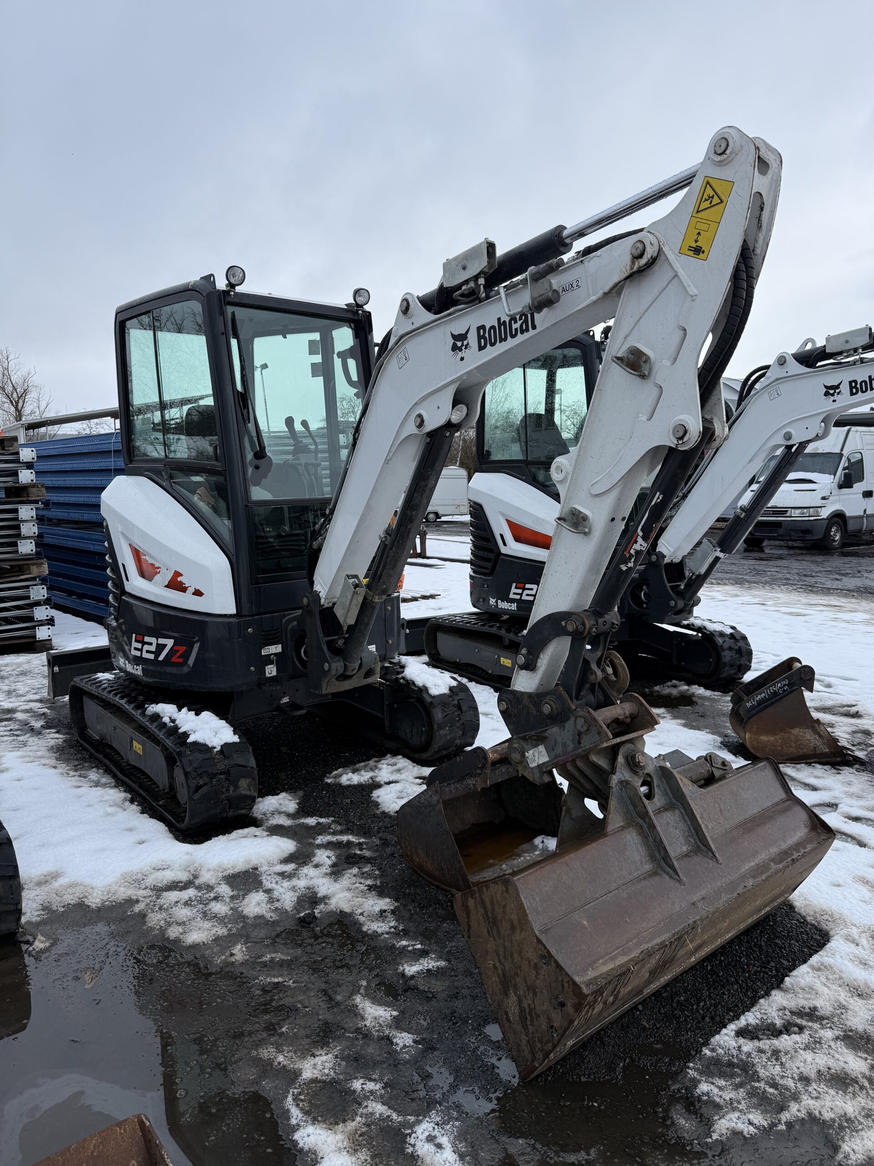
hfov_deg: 56.8
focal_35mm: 24
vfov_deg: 71.6
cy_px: 583
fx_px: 808
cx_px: 437
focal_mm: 6.76
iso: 80
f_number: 1.78
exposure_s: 1/1553
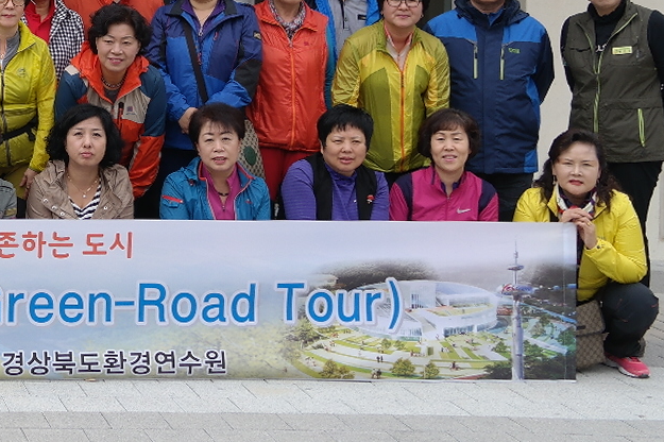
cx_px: -132
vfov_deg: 16.0
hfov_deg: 22.6
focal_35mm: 83
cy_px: -22
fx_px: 1530
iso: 100
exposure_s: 1/125
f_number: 4
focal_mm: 20
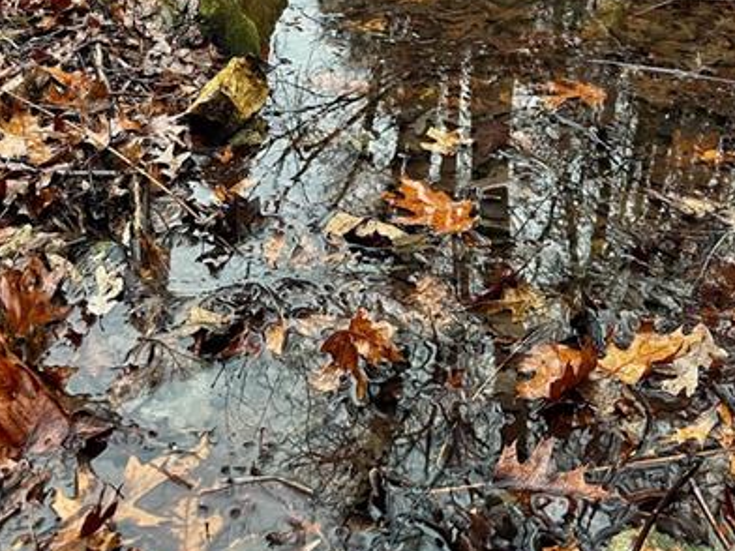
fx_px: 998
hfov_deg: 40.3
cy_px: -112
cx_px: 441
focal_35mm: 47
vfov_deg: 27.2
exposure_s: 1/121
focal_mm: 6.86
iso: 250
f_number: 1.78
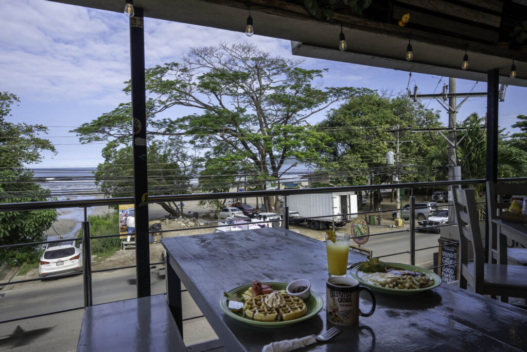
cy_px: 176
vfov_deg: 57.2
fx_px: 322
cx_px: 264
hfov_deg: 78.6
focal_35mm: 22
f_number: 8
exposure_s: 1/2500
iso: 100
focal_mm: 22
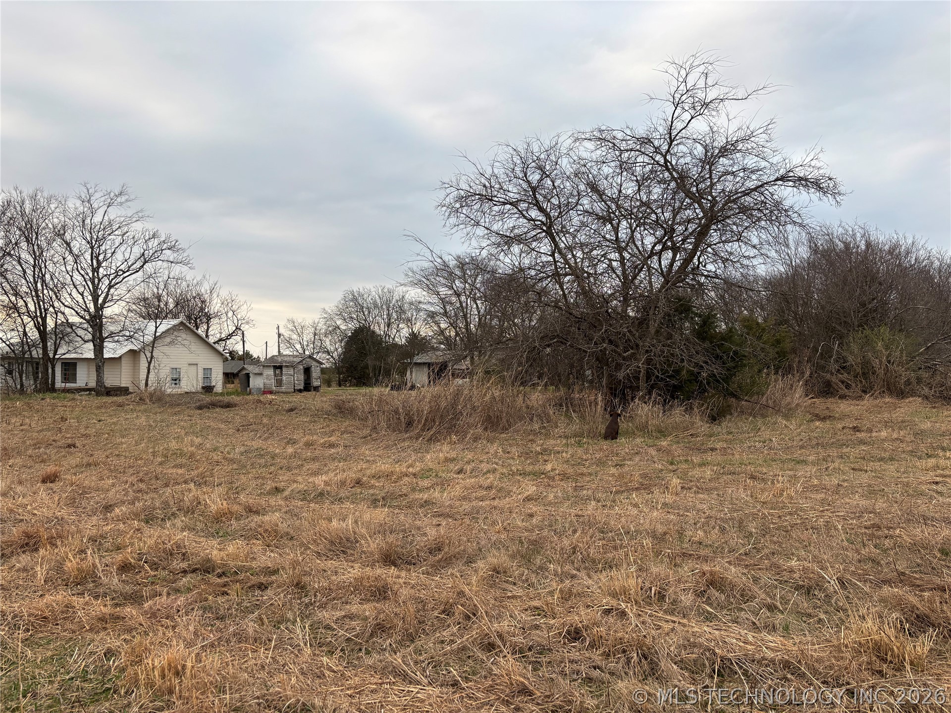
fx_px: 714
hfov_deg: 67.3
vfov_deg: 53.1
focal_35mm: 26
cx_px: 476
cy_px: 356
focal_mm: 5.96
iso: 50
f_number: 1.6
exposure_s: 1/384
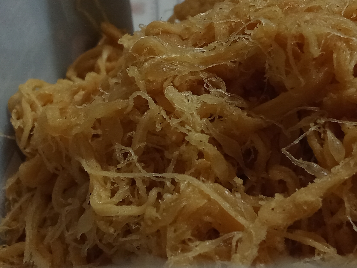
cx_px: 207
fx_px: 567
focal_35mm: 55
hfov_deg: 34.9
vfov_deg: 26.5
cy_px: 109
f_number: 2
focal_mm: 2.78
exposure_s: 1/33.3
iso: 250
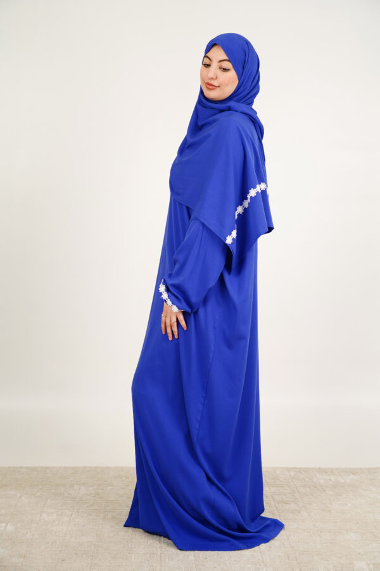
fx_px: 855
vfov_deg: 36.9
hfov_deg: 25.1
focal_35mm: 54
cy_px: 286
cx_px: 190
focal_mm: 54
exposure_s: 1/160
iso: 400
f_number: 4
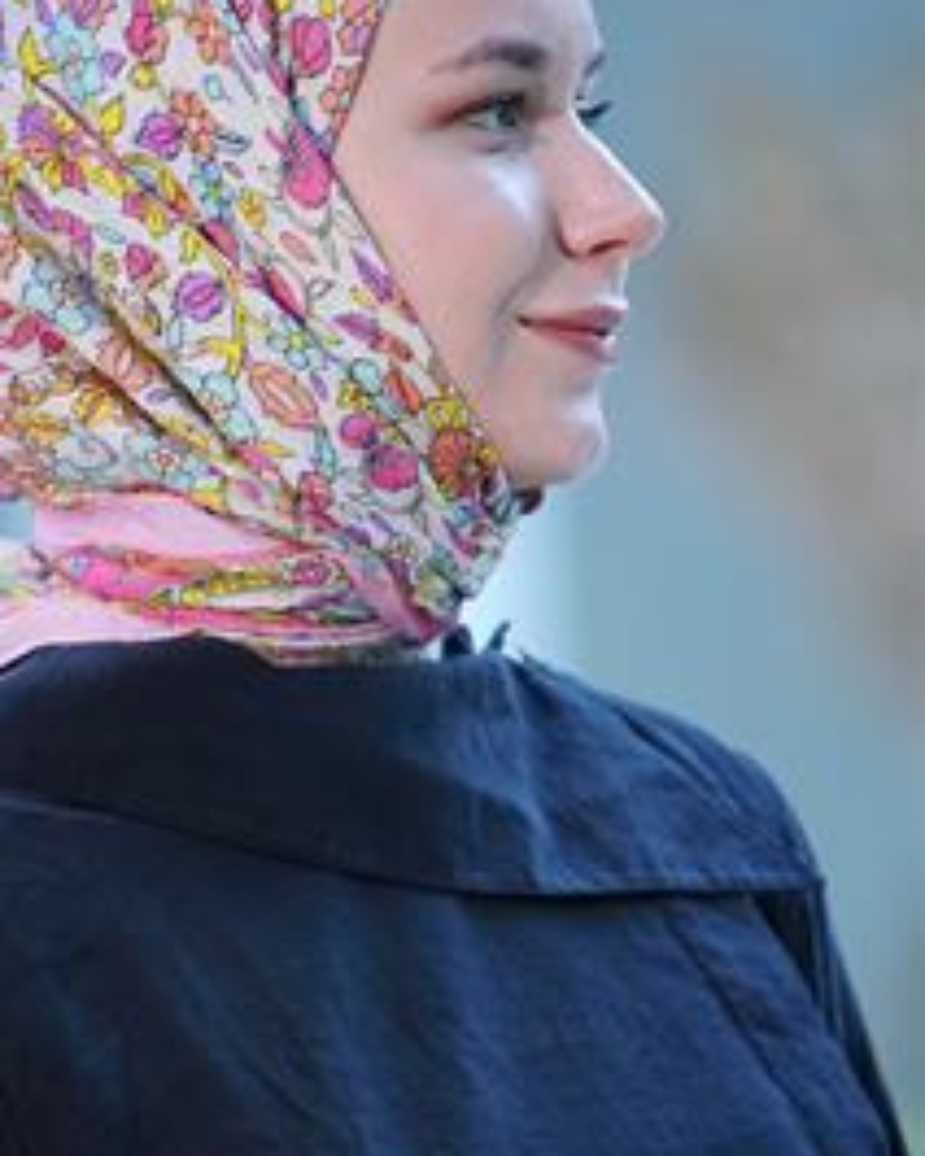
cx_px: 257
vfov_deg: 5.9
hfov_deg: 4.7
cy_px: 550
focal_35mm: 329
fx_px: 11259
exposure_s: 1/200
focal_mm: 200
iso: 640
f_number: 3.2
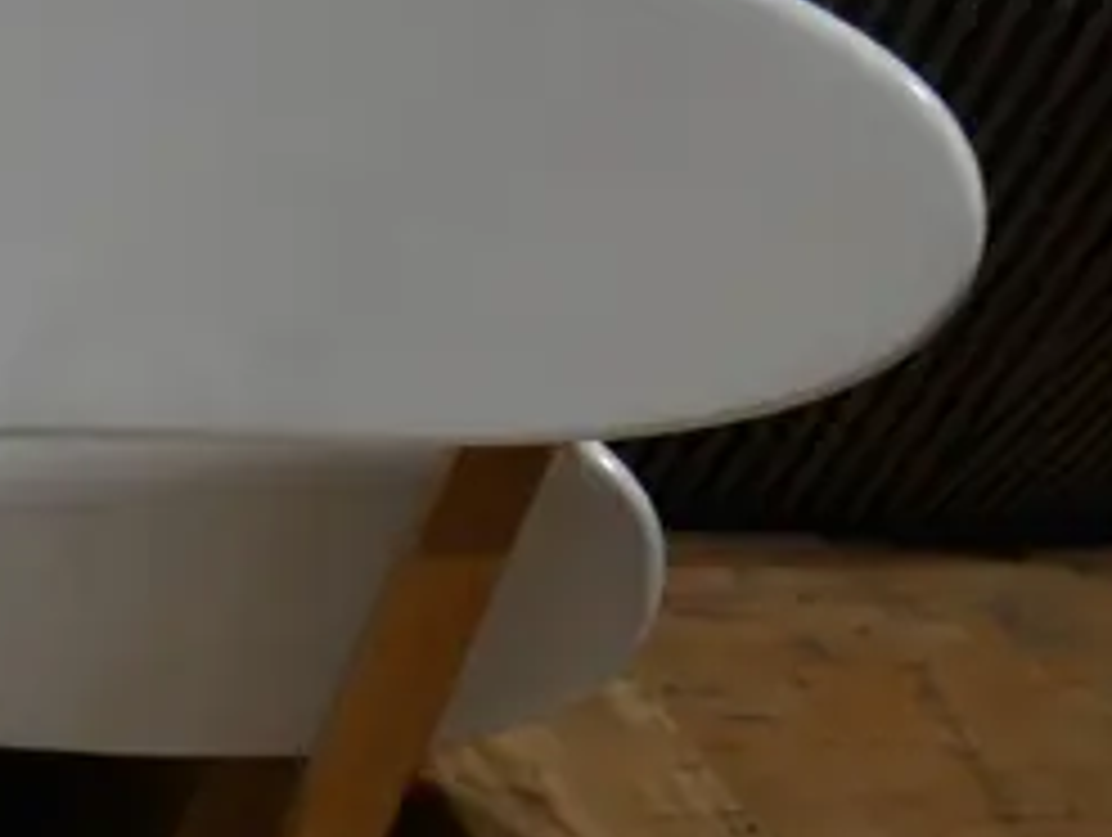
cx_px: -1040
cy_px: 1253
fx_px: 3732
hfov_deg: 14.4
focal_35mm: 116
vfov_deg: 12.2
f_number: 4.5
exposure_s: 1/160
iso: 200
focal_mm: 14
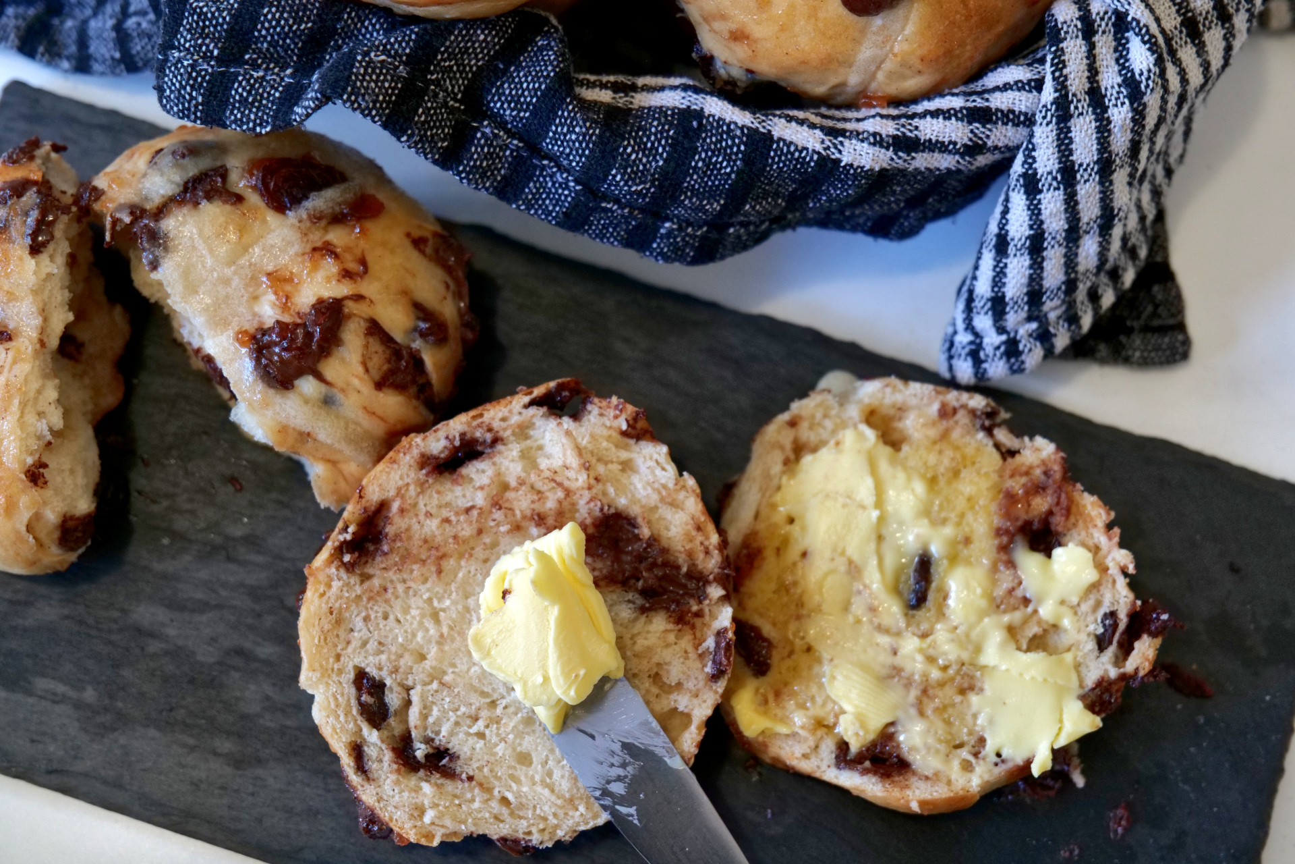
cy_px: 432
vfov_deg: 22.6
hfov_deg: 33.4
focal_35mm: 60
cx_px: 648
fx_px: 2158
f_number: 7.1
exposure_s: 1/80
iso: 3200
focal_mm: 60
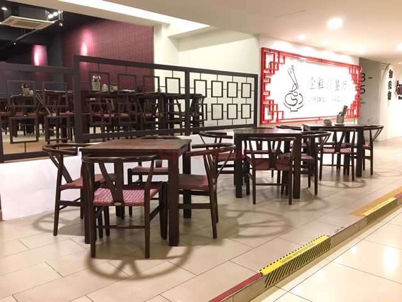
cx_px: 201
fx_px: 337
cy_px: 151
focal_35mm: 29
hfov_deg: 61.7
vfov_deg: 48.2
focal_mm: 4.15
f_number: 2.2
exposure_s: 1/8
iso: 100
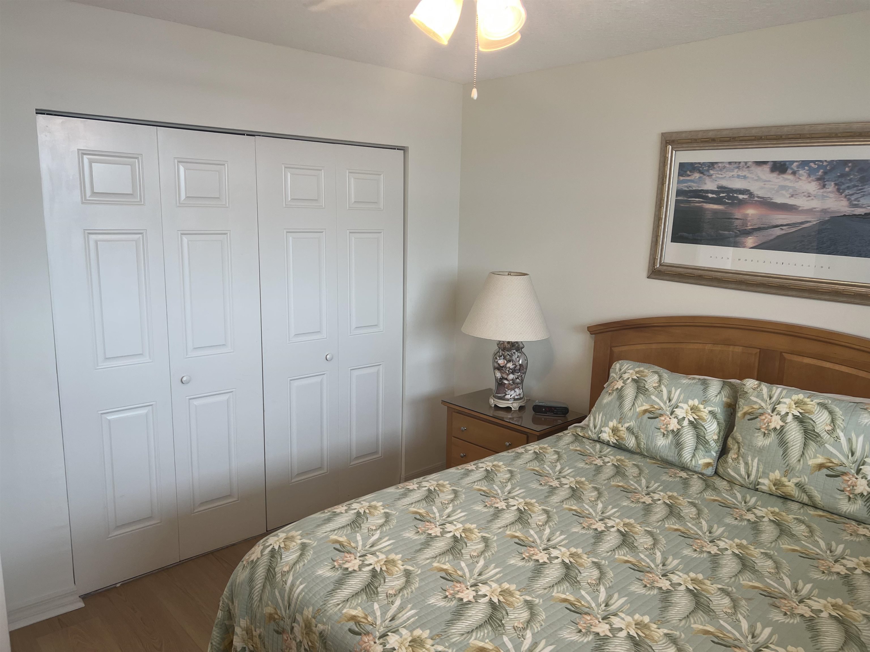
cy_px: 326
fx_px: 653
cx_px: 435
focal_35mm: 26
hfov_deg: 67.3
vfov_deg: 53.1
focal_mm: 5.7
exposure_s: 1/120
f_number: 1.5
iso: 50
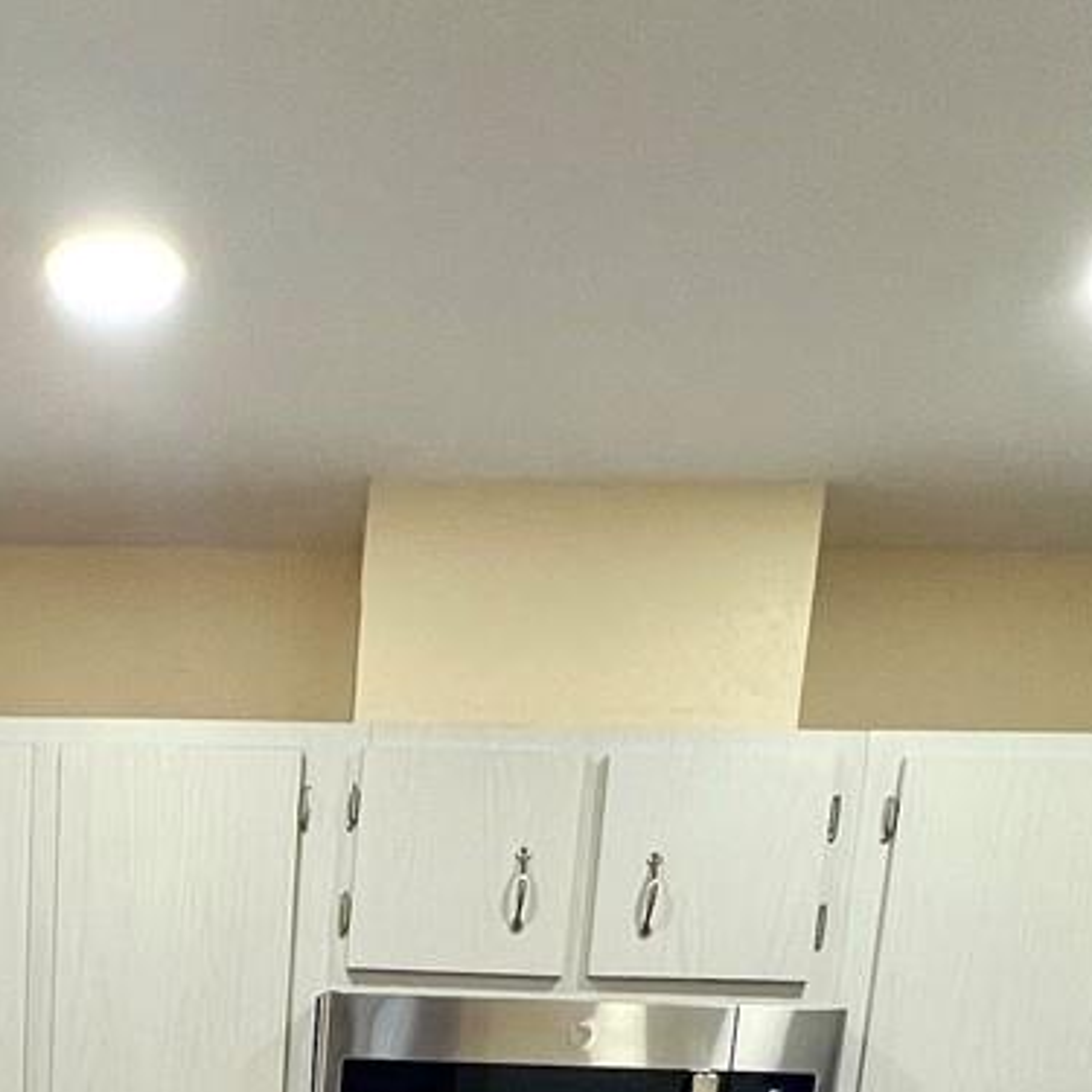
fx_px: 1749
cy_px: 1674
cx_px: 87
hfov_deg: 32.7
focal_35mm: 49
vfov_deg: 25.3
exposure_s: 1/120
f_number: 1.8
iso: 160
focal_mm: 1.57
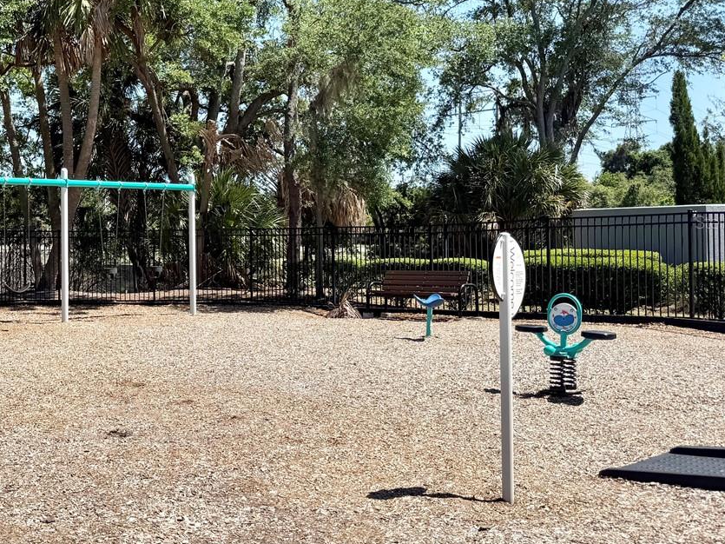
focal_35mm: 46
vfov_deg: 31.4
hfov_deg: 38.6
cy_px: 222
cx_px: 82
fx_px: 963
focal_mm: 6.76
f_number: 1.78
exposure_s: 1/3584
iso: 80
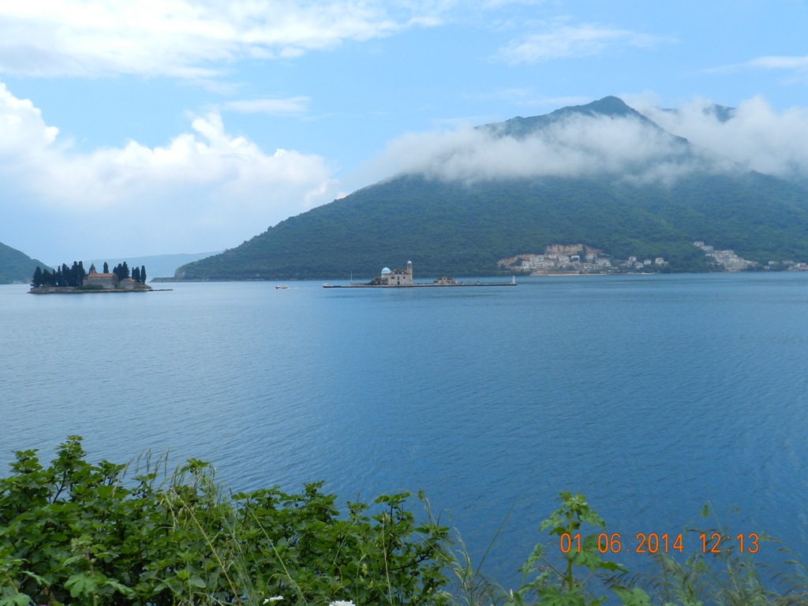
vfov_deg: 44.2
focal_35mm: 32
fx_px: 747
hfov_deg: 56.8
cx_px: 404
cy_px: 303
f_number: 4.5
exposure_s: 1/800
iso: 160
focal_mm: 5.6
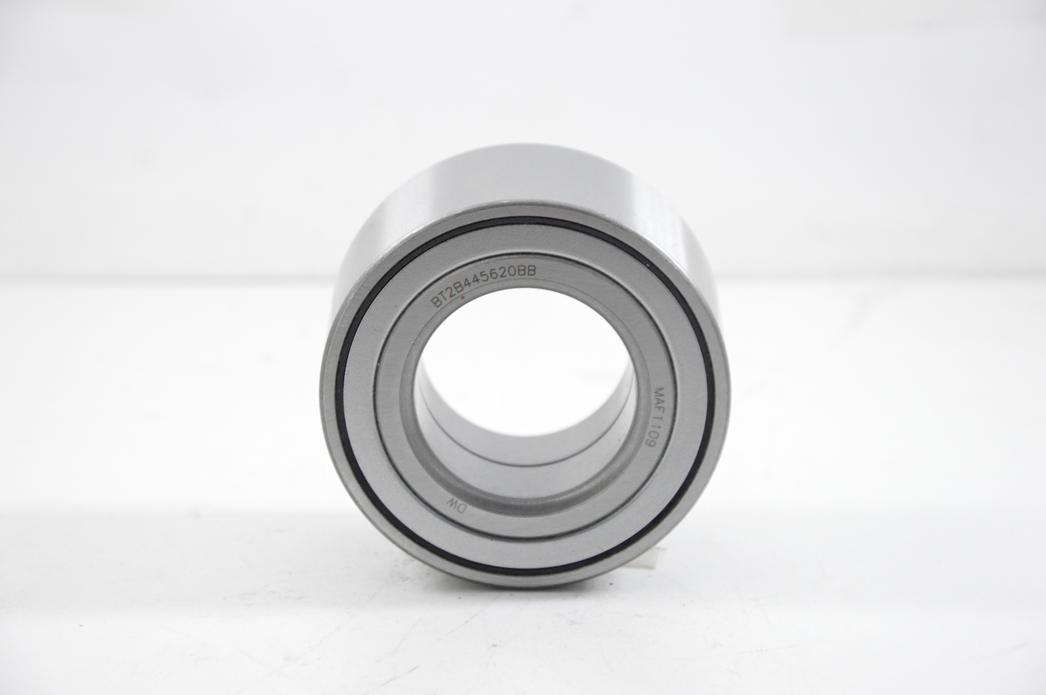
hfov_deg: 13.1
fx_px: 4572
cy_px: 348
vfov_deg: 8.7
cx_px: 523
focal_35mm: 158
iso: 3200
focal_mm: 105
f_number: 7.1
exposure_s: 1/100
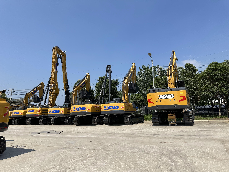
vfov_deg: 56.8
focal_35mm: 24
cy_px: 86
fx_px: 159
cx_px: 114
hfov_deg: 71.6
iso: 80
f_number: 1.78
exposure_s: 1/6623
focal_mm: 6.86
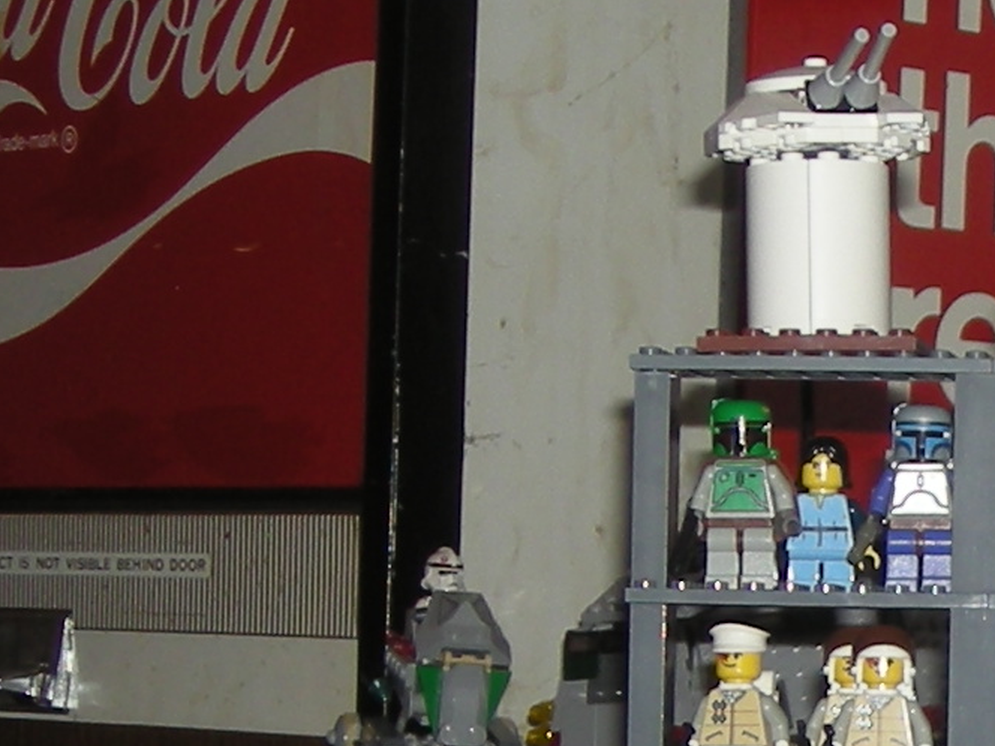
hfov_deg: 11.8
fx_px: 4657
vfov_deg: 9.1
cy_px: 762
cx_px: 1328
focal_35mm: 162
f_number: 2.8
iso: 50
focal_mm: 5.7
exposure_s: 1/60
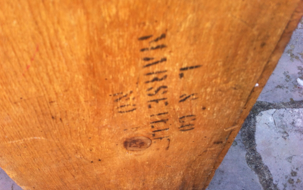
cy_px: 90
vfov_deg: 33.6
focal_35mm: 38
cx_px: 150
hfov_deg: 51.5
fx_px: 314
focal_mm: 3.85
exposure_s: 1/120
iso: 80
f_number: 2.8
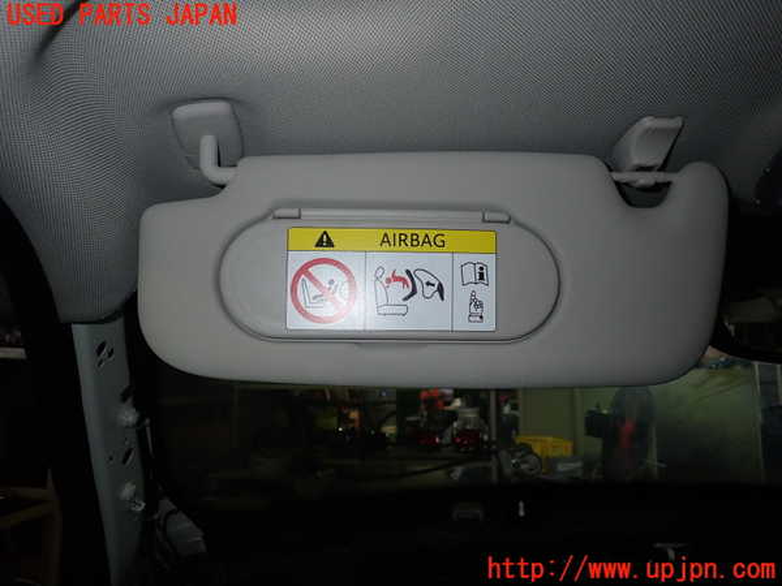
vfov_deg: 54.9
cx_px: 391
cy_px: 293
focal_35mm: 25
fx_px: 565
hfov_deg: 69.4
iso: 200
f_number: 5.6
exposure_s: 1/30
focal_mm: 4.5
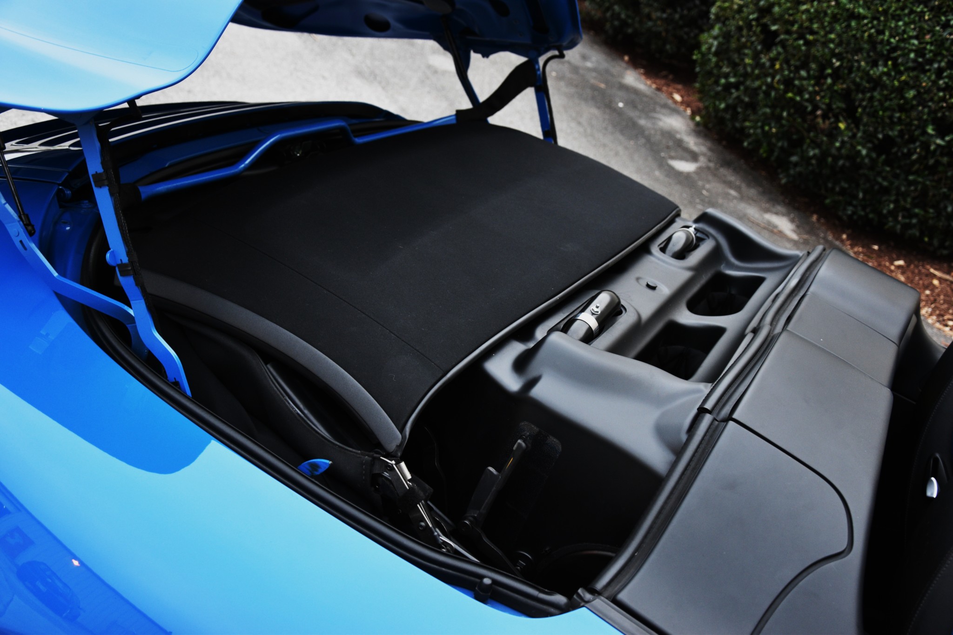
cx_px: 476
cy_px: 318
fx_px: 1112
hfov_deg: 46.4
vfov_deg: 31.9
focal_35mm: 42
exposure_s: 1/100
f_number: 5
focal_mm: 28
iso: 800
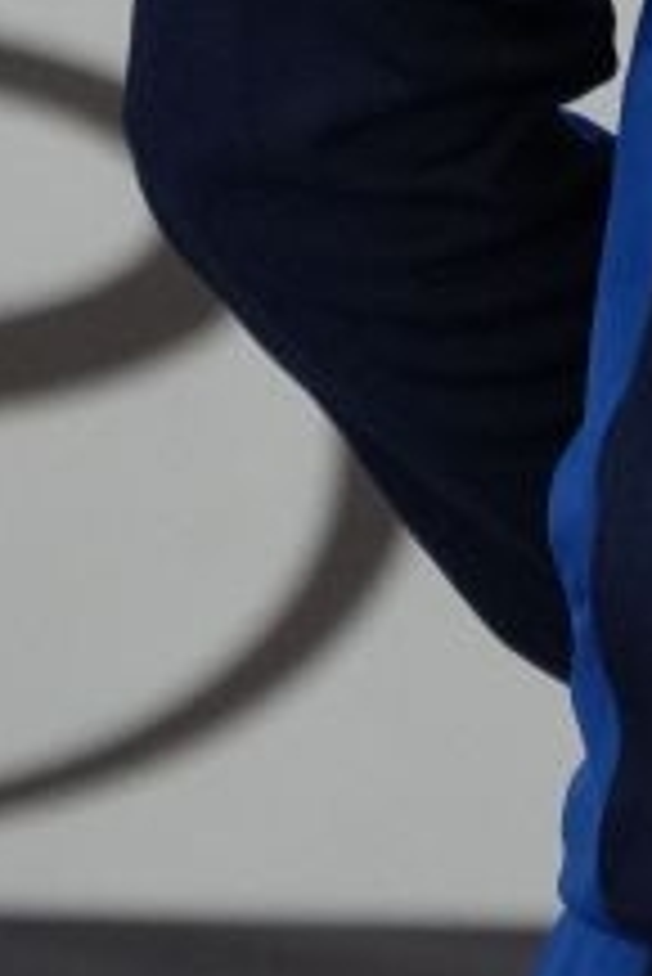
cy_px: -427
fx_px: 44940
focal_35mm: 1657
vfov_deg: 1.2
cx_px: 1273
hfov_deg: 0.8
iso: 2000
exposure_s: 1/500
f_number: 2.8
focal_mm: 200
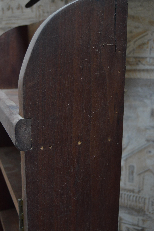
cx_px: 77
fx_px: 289
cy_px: 116
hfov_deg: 29.8
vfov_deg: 43.6
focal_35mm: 45
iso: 800
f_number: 5
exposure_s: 1/80
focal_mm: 30
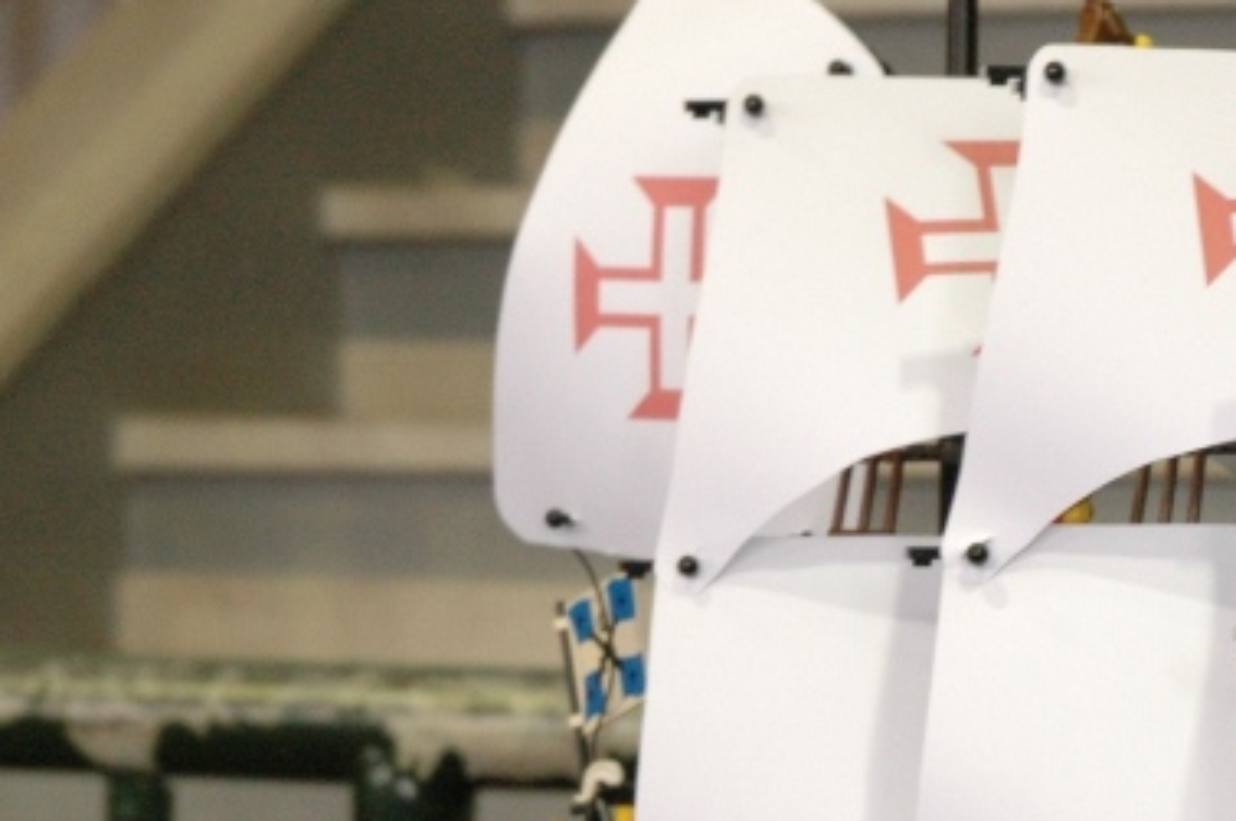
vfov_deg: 7.0
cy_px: 657
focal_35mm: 195
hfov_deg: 10.4
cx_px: 1383
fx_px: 6686
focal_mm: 48
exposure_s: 1/20
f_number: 6.3
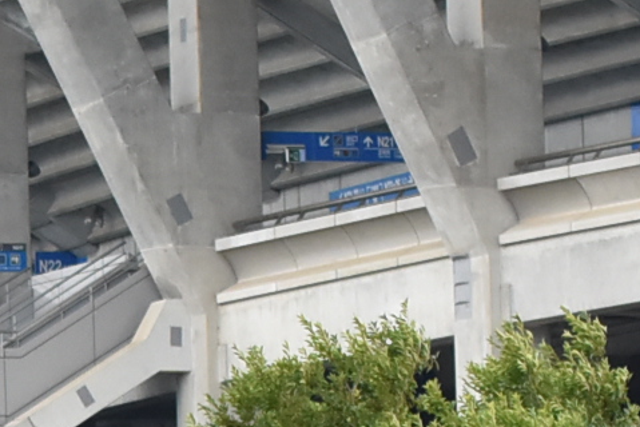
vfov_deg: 1.5
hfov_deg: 2.2
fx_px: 16667
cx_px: -395
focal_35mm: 937
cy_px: 829
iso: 900
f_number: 5
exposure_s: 1/1600
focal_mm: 100
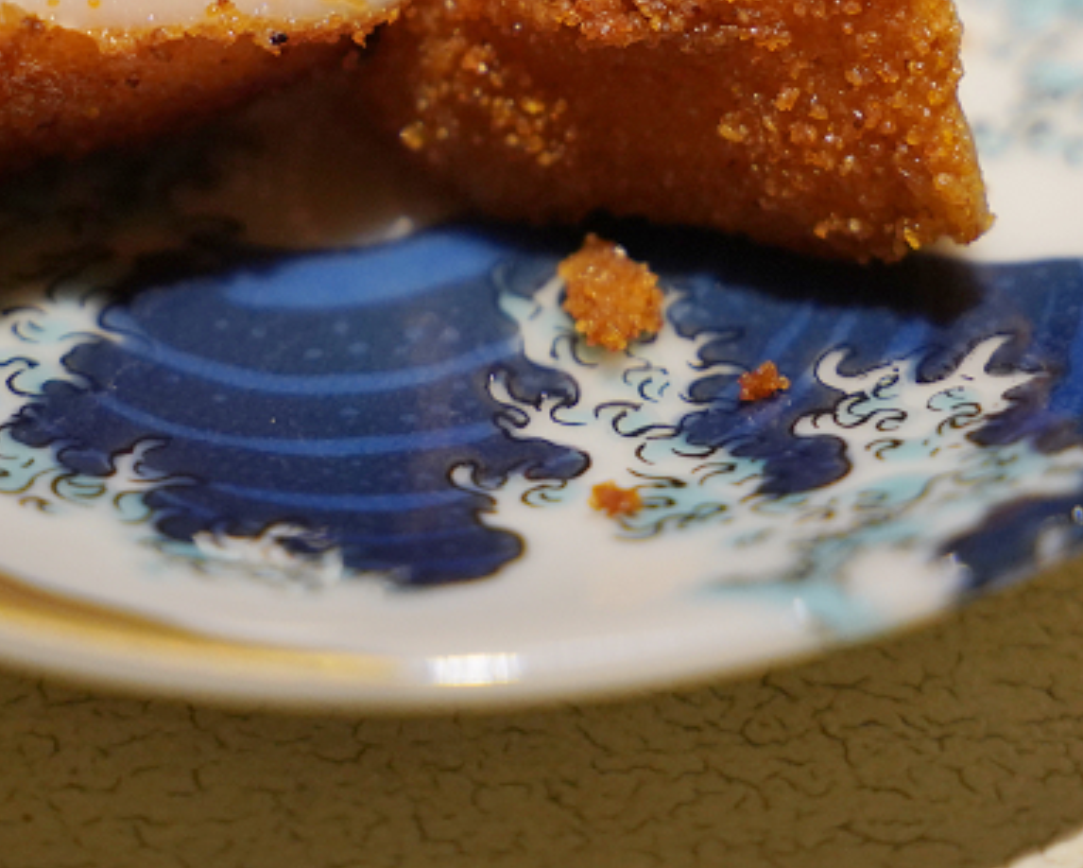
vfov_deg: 7.0
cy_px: -136
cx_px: 573
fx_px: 7087
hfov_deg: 8.7
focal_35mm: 221
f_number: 4
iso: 1250
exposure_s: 1/80
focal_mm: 75
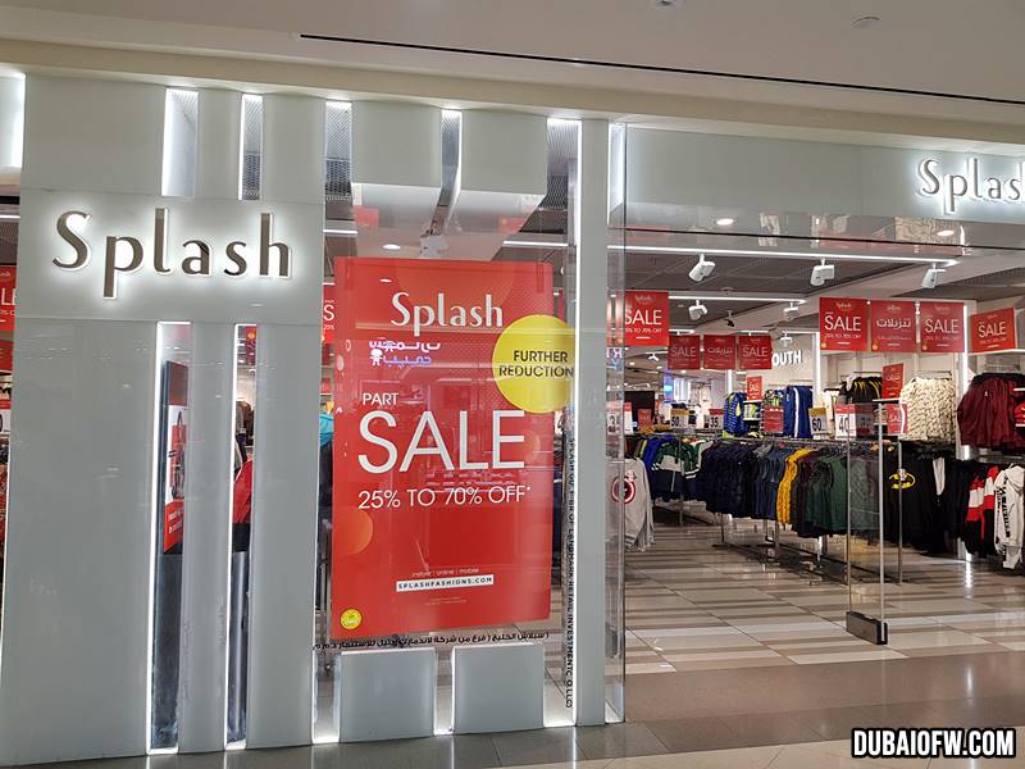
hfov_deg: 67.3
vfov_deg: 53.1
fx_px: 770
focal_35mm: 26
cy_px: 384
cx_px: 512
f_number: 1.7
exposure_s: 1/100
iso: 64
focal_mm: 4.3
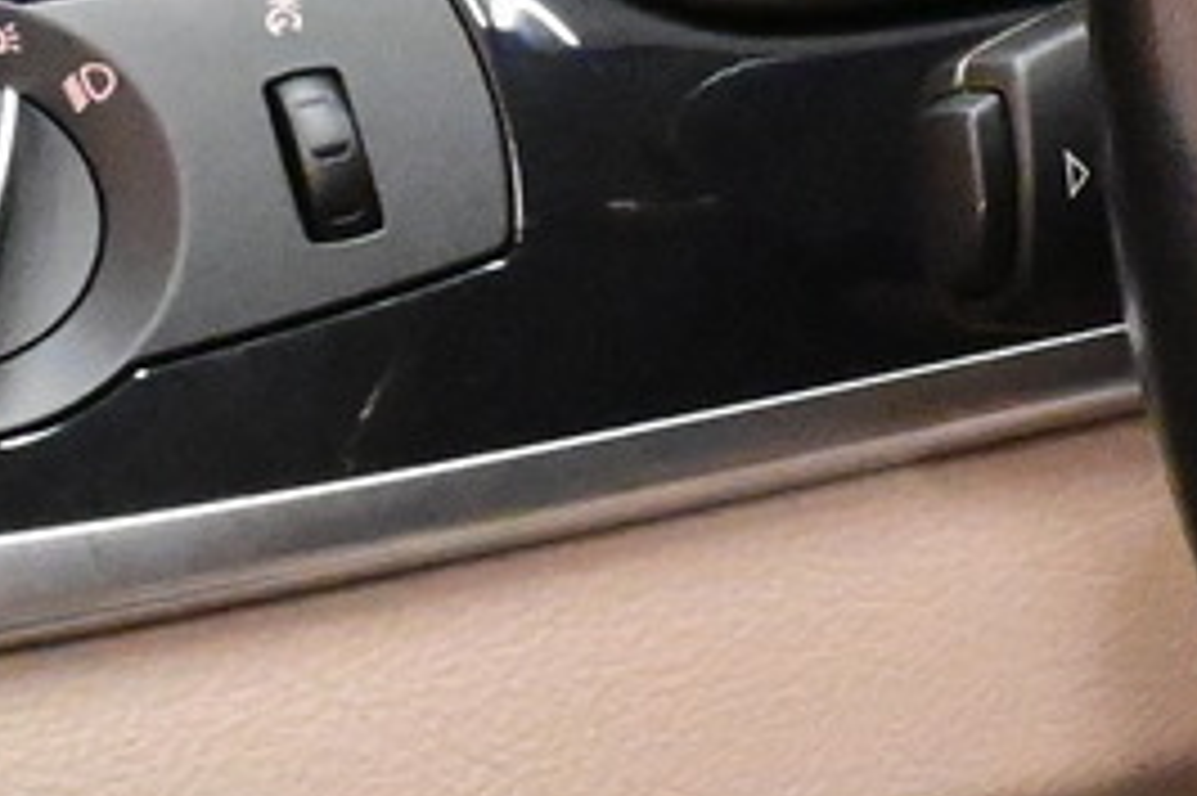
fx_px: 6979
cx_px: 2938
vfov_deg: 6.5
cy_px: -22
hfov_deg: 8.8
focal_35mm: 210
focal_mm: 23
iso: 10000
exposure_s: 1/60
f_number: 9
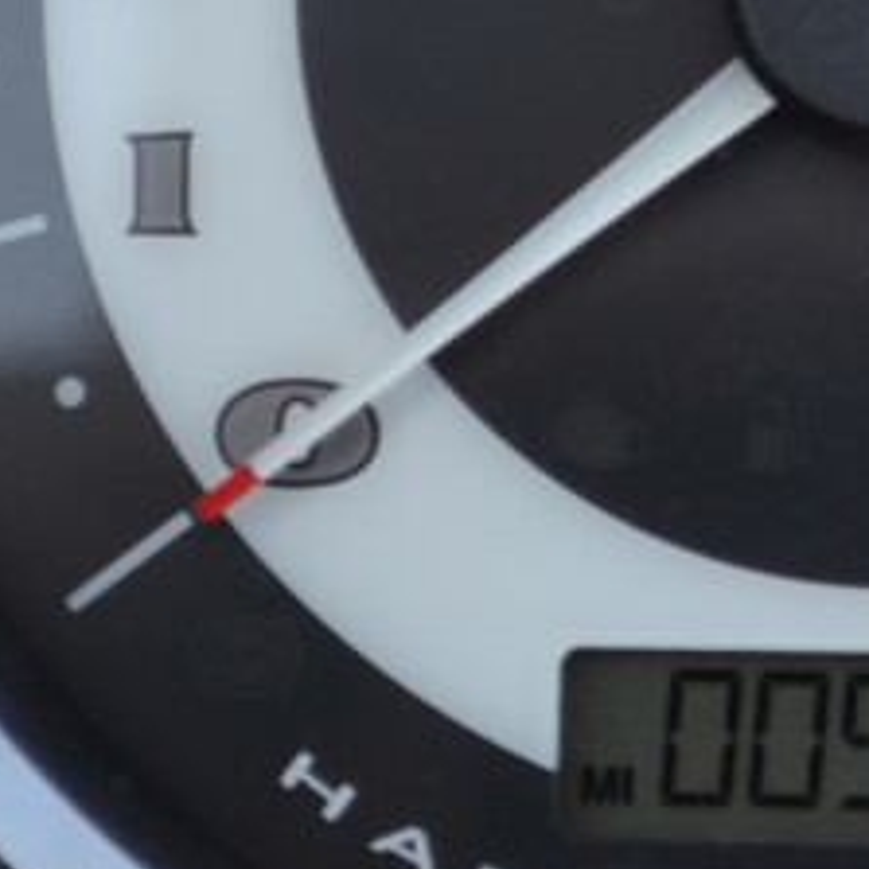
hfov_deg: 5.1
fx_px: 9742
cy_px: -4
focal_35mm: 343
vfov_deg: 5.1
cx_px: 951
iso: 140
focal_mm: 50
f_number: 5.6
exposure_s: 1/125
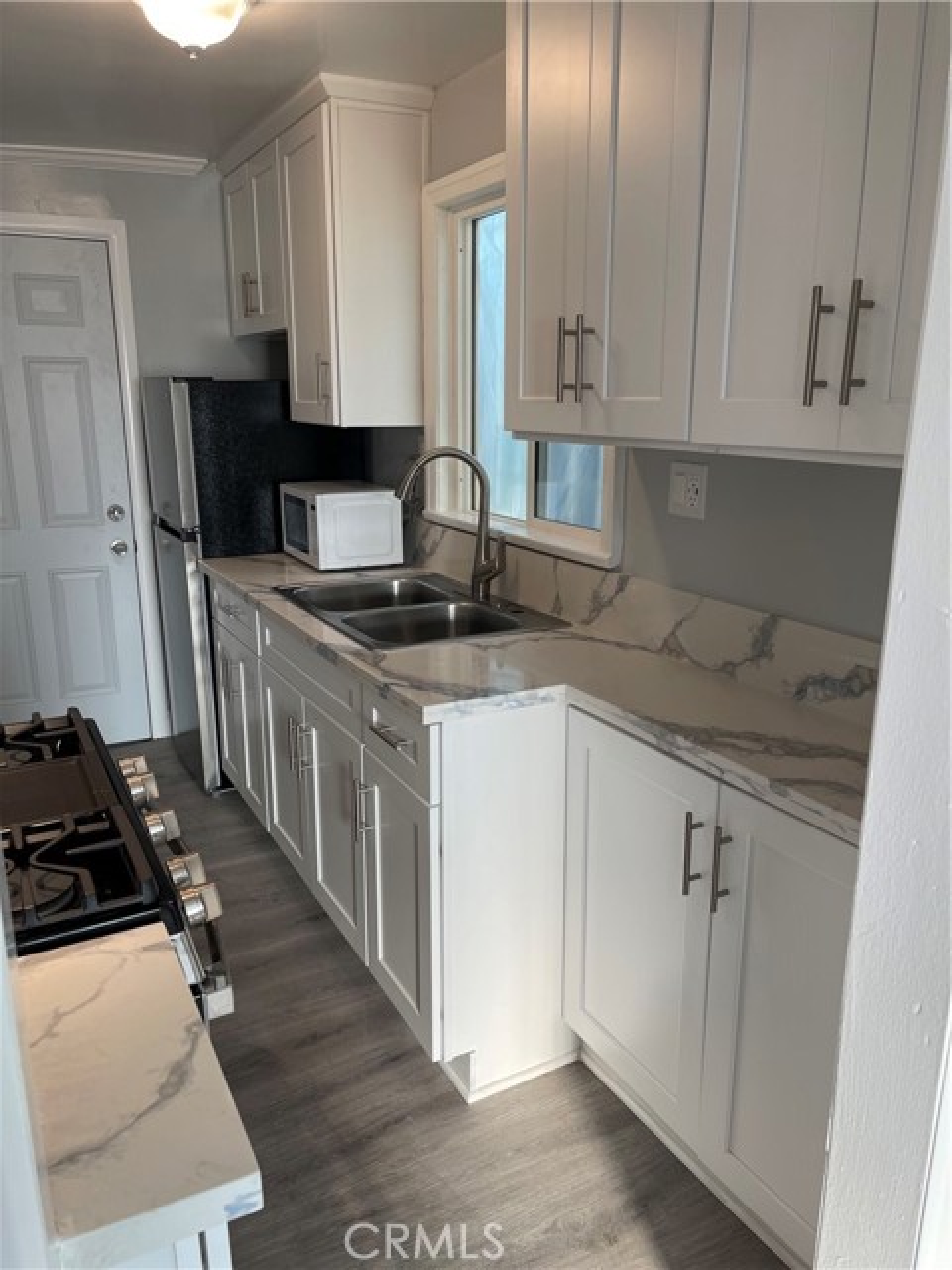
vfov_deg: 67.3
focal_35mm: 26
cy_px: 635
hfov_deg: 53.1
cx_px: 476
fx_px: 953
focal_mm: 5.1
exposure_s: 1/120
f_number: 1.6
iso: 40
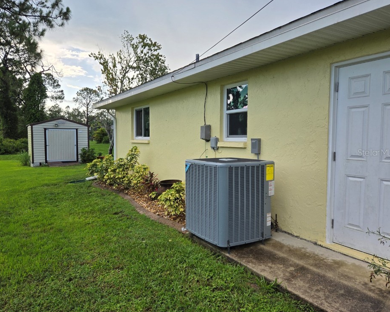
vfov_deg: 56.8
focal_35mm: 25
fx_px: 289
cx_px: 181
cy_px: 152
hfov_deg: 68.0
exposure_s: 1/565
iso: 25
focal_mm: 5.4
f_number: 1.8
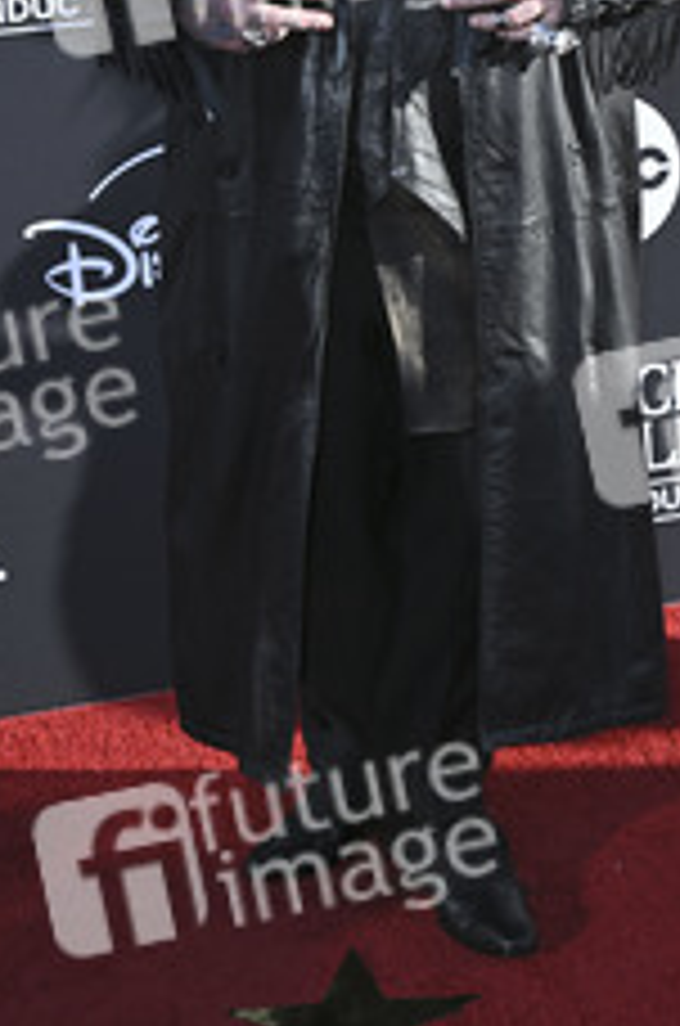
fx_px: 2049
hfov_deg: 18.8
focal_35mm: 72
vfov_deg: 27.5
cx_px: 396
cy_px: 176
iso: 250
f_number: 9
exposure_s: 1/320
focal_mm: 41
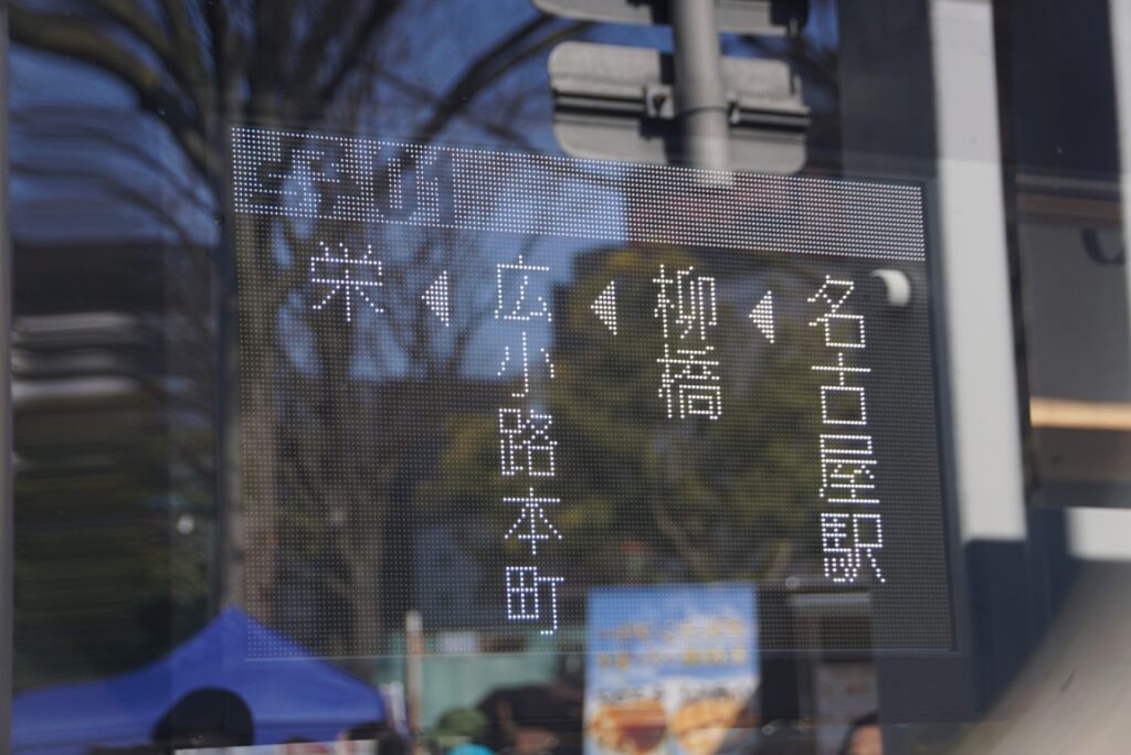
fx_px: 2829
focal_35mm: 90
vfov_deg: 15.2
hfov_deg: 22.6
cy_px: 378
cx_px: 566
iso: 100
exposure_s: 1/100
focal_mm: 60
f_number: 5
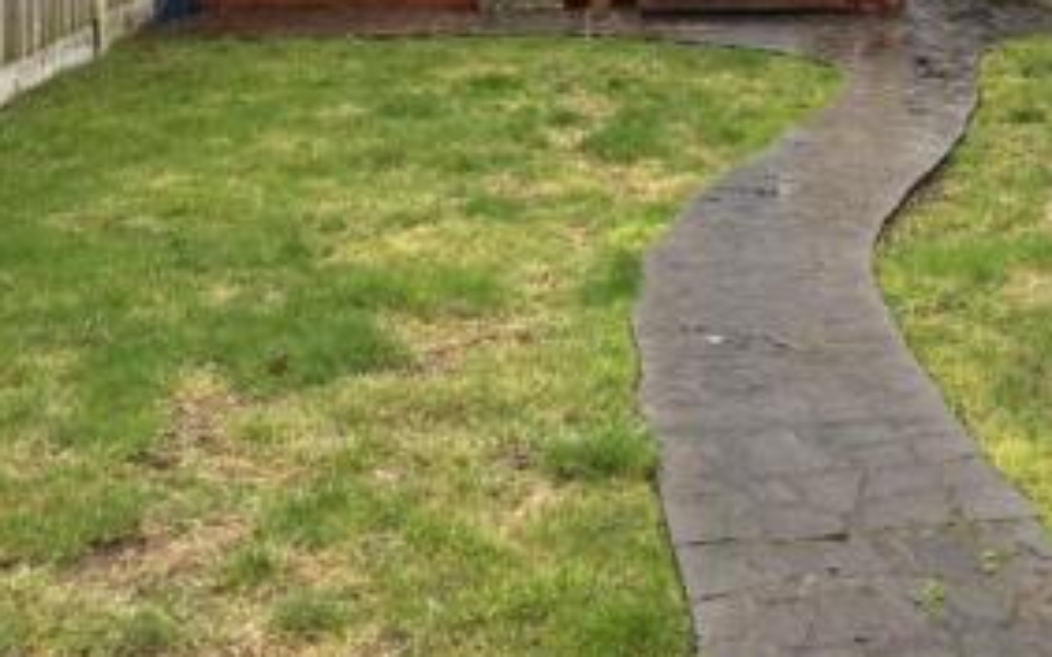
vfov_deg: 21.4
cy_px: -91
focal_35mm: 57
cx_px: 778
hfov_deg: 35.0
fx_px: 1634
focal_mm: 5.96
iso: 50
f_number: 1.6
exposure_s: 1/805
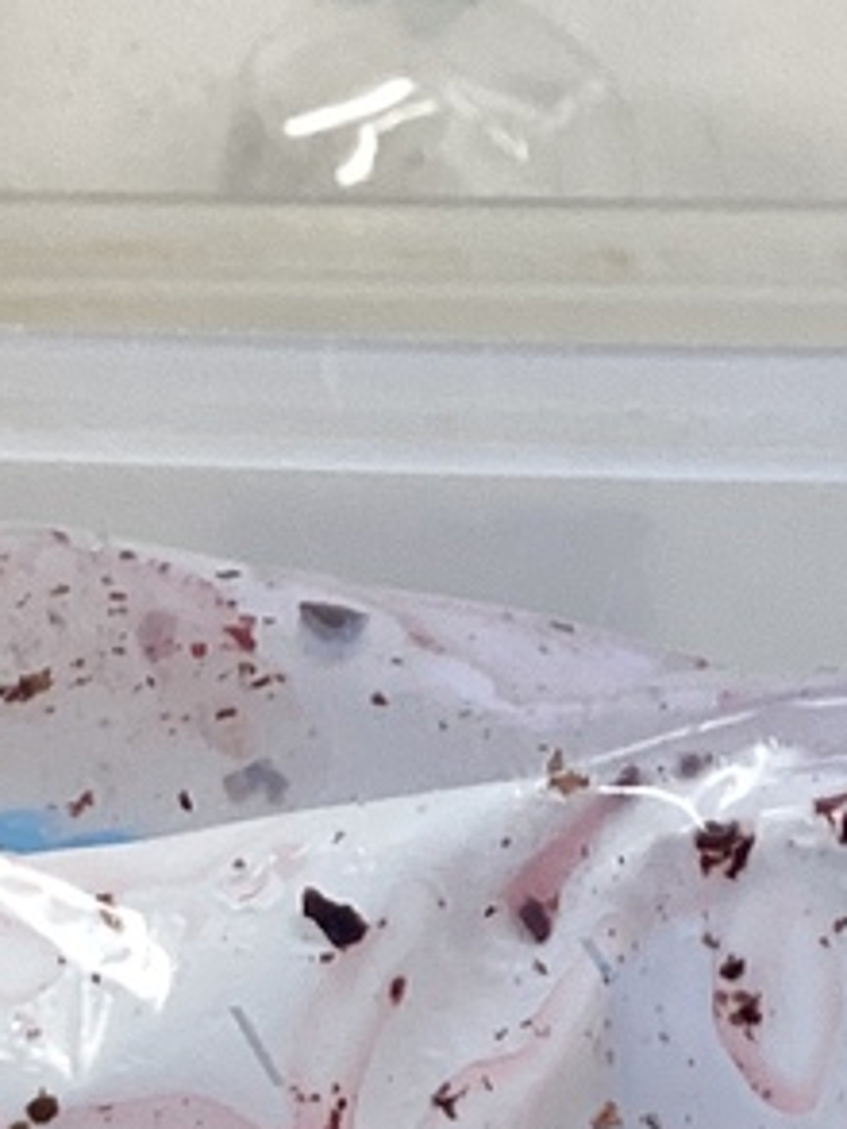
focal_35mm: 141
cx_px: 886
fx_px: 4597
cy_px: 1628
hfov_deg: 10.4
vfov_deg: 13.3
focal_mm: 3.3
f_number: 2.4
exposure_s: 1/60
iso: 100
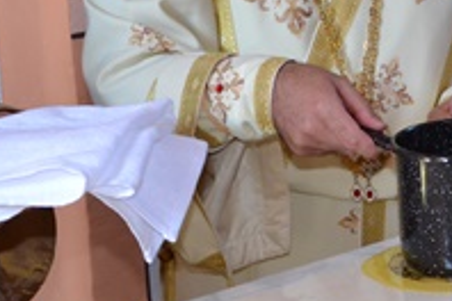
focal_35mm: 122
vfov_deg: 10.9
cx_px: 445
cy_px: -105
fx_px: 1531
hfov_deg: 16.5
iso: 560
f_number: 3.8
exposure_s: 1/60
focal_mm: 21
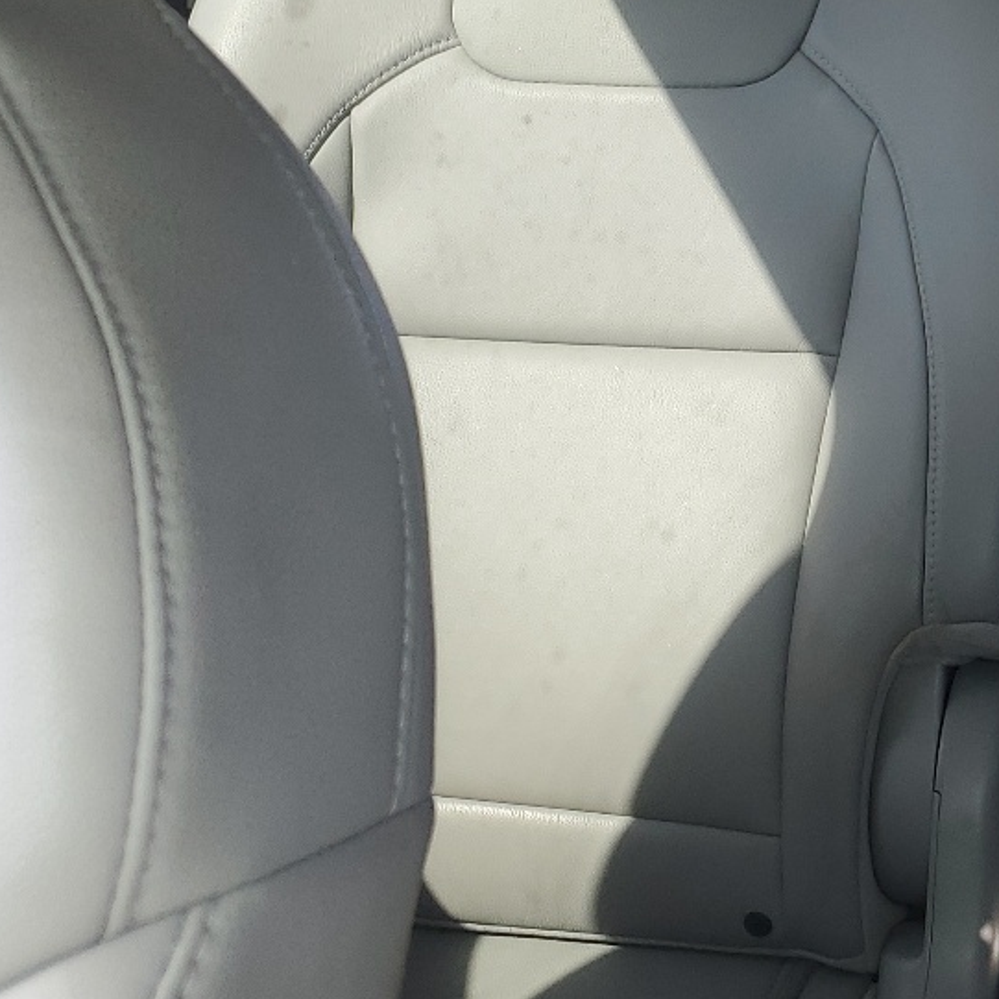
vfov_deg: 24.3
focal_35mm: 68
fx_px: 2220
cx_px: 1232
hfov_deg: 23.0
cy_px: 13
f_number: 1.5
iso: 50
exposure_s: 1/213
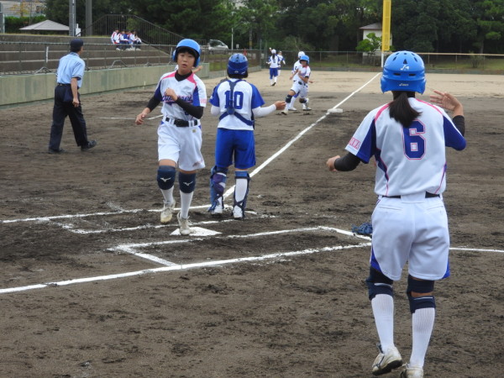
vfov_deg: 21.0
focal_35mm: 70
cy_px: 189
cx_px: 252
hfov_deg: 27.8
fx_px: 1019
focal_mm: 12.5
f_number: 4.5
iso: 100
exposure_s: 1/200
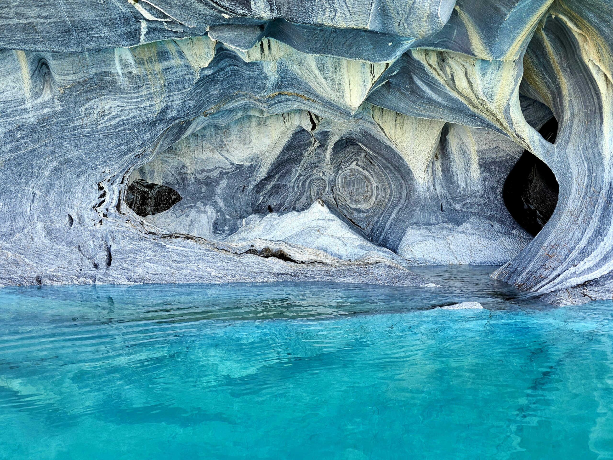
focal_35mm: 23
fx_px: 407
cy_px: 230
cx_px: 306
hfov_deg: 73.9
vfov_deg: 58.9
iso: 50
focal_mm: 6.3
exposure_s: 1/182
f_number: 1.7
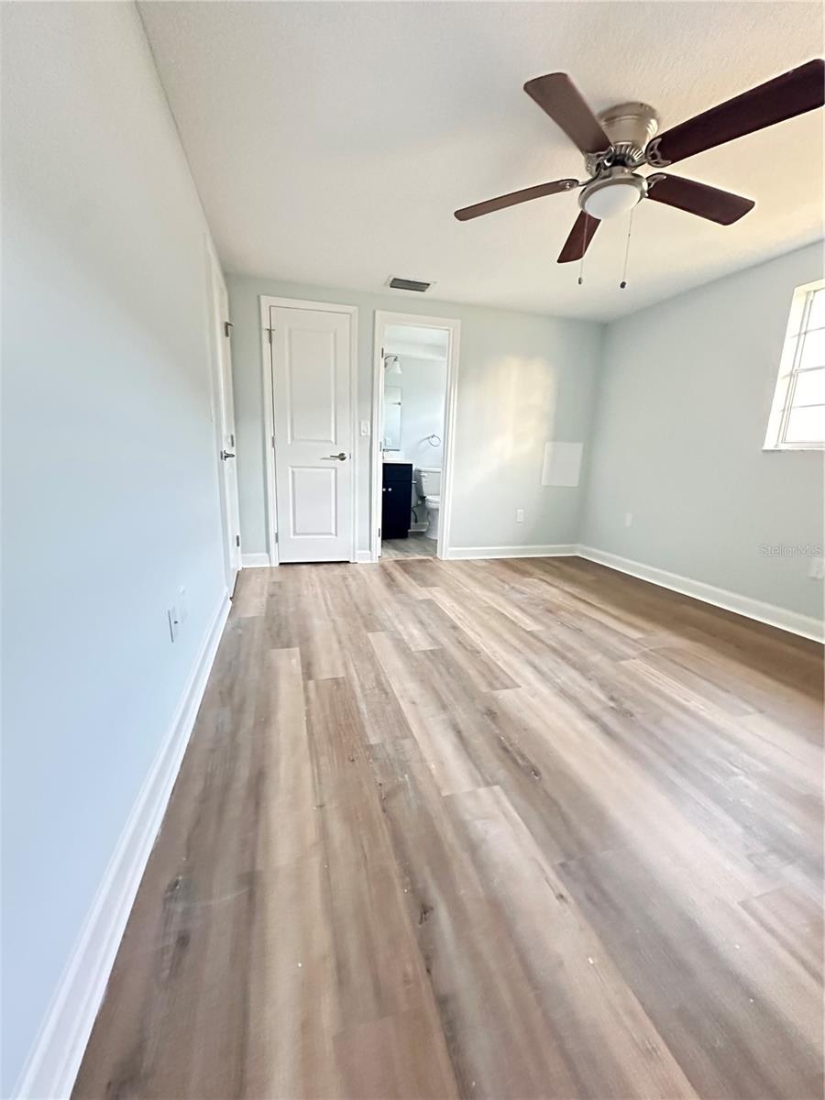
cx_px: 412
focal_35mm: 14
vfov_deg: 102.1
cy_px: 550
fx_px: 445
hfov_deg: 85.7
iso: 1600
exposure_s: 1/39
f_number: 2.2
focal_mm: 2.22
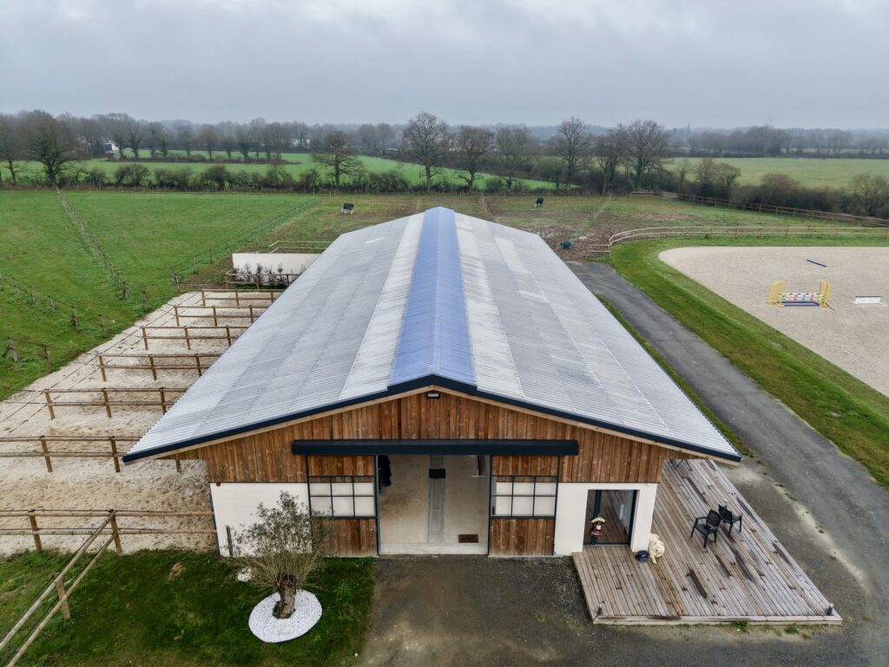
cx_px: 444
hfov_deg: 71.6
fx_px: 616
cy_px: 334
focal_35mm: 24
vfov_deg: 56.8
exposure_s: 1/640
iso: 100
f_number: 1.8
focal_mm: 8.67
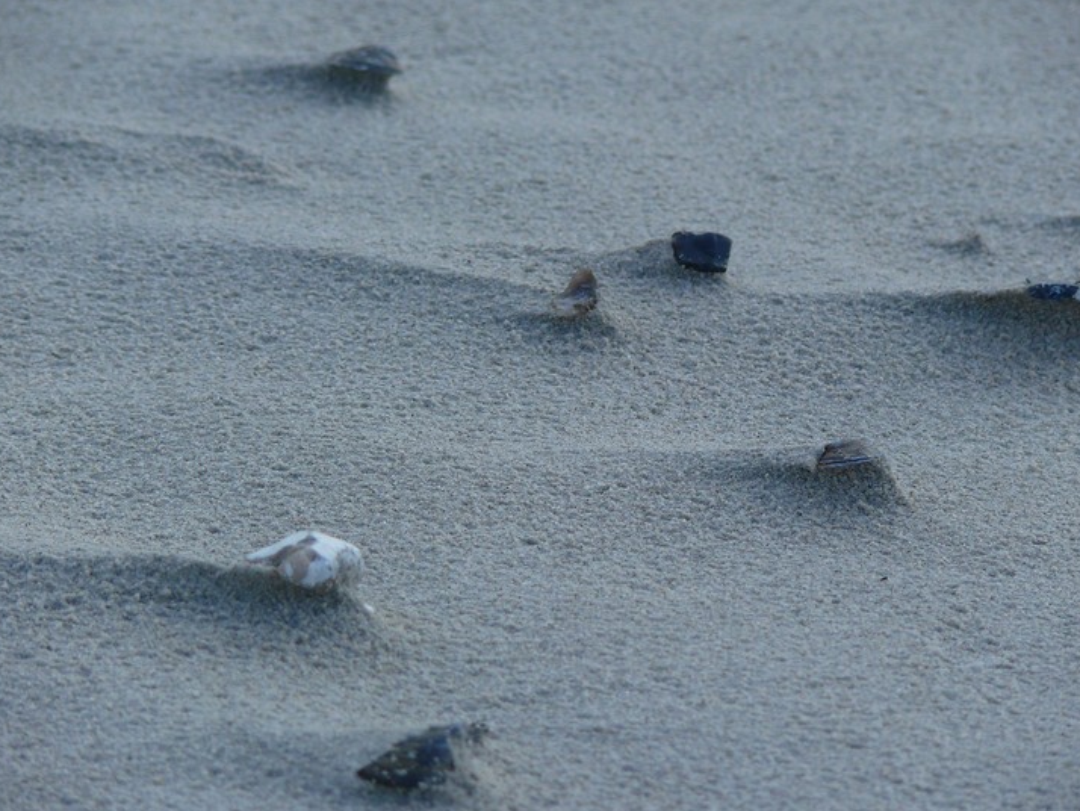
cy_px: 398
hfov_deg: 6.2
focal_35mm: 317
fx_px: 9894
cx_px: 563
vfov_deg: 4.7
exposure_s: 1/200
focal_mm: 63.9
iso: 100
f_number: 4.5
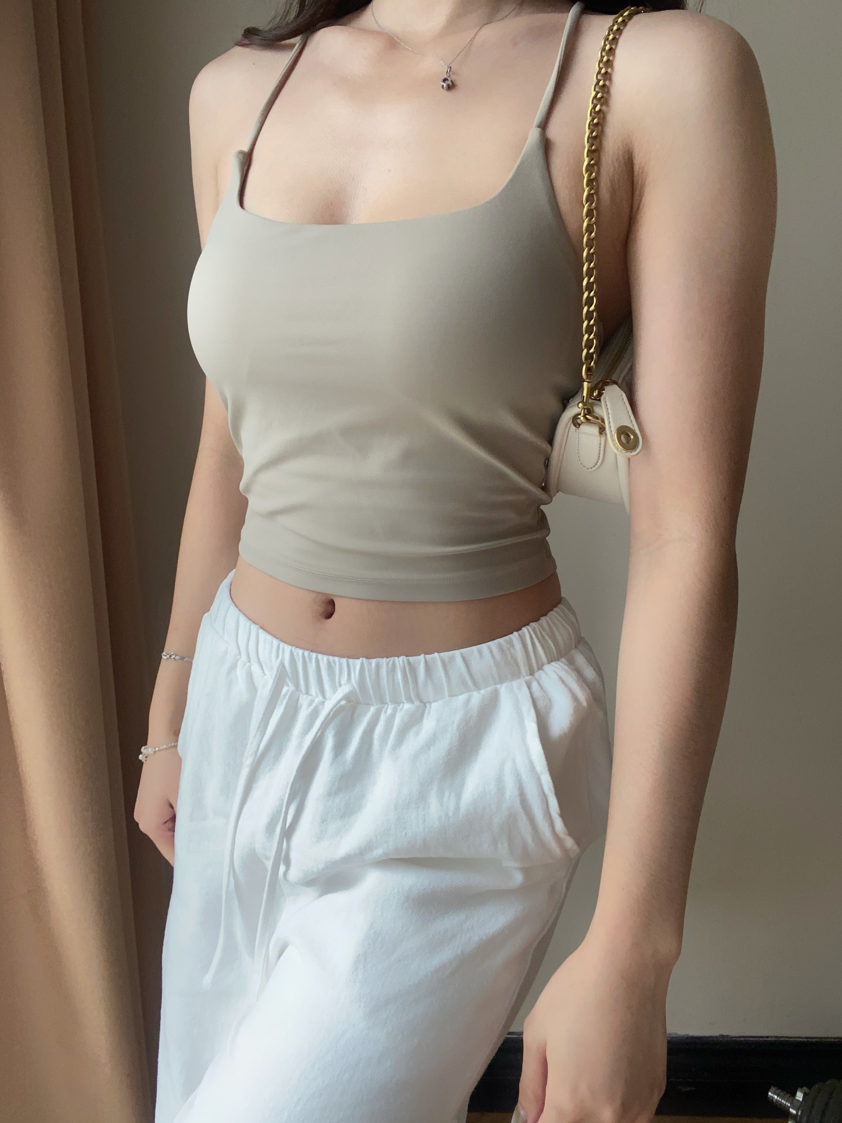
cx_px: 391
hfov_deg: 53.0
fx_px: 843
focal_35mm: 26
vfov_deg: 67.3
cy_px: 535
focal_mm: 2.71
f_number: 2.2
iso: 160
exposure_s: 1/60
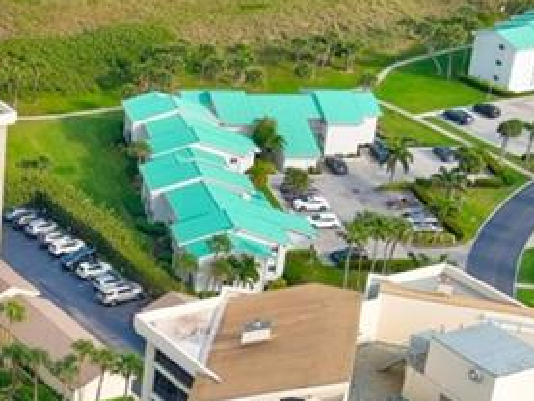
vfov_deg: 14.4
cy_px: 207
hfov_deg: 17.9
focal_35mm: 103
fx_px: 1590
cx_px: -154
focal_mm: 10.6
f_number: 8
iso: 105
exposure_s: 1/163
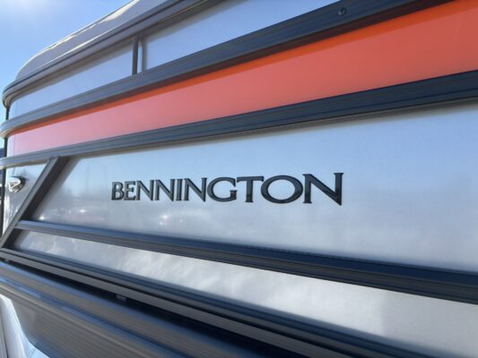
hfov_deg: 67.3
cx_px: 239
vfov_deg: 53.1
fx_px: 359
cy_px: 179
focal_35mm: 26
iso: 50
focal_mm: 5.96
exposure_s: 1/2105
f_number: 1.6
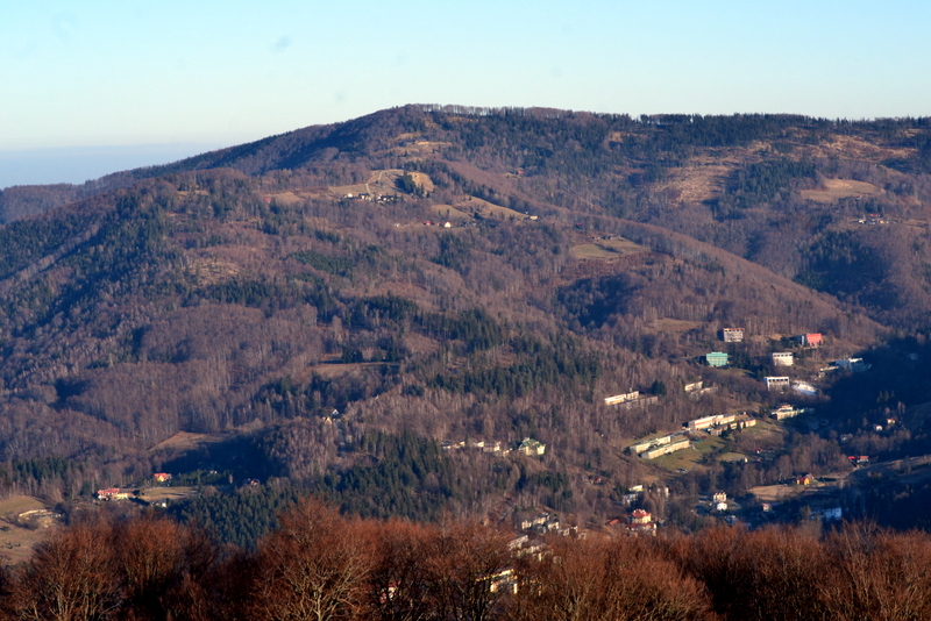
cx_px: 466
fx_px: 2134
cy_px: 310
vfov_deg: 16.6
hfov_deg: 24.6
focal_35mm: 82
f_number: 11
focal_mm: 55
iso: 400
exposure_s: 1/400
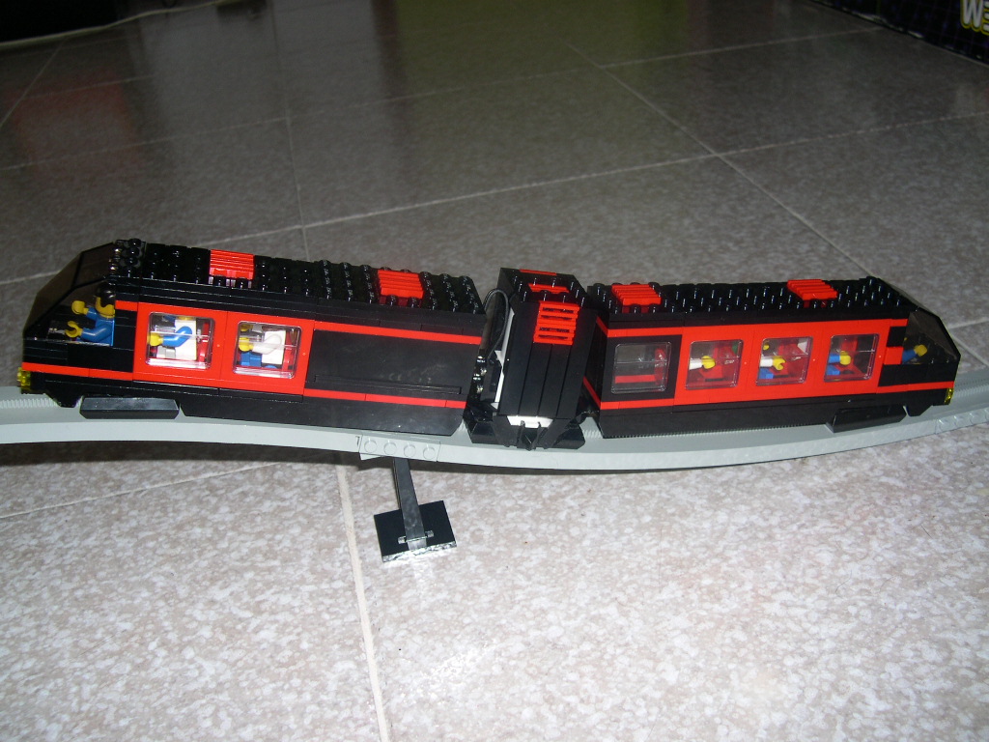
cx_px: 494
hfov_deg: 49.0
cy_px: 371
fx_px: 1086
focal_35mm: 38
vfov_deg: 37.7
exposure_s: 1/60
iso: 100
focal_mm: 8
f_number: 2.8
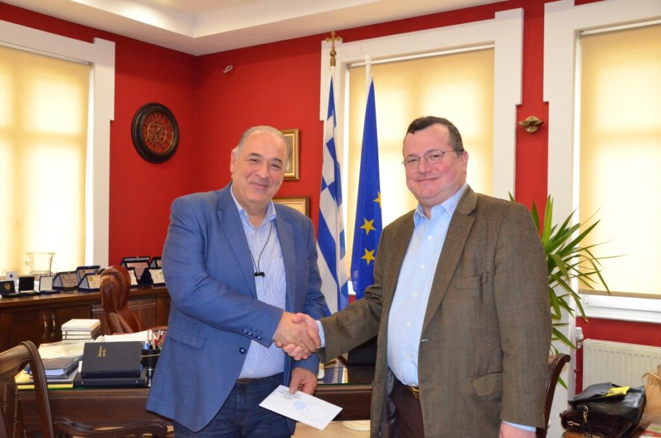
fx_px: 715
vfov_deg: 34.1
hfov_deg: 49.6
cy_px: 219
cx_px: 330
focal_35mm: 39
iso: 3200
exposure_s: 1/80
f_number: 7.1
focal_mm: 26
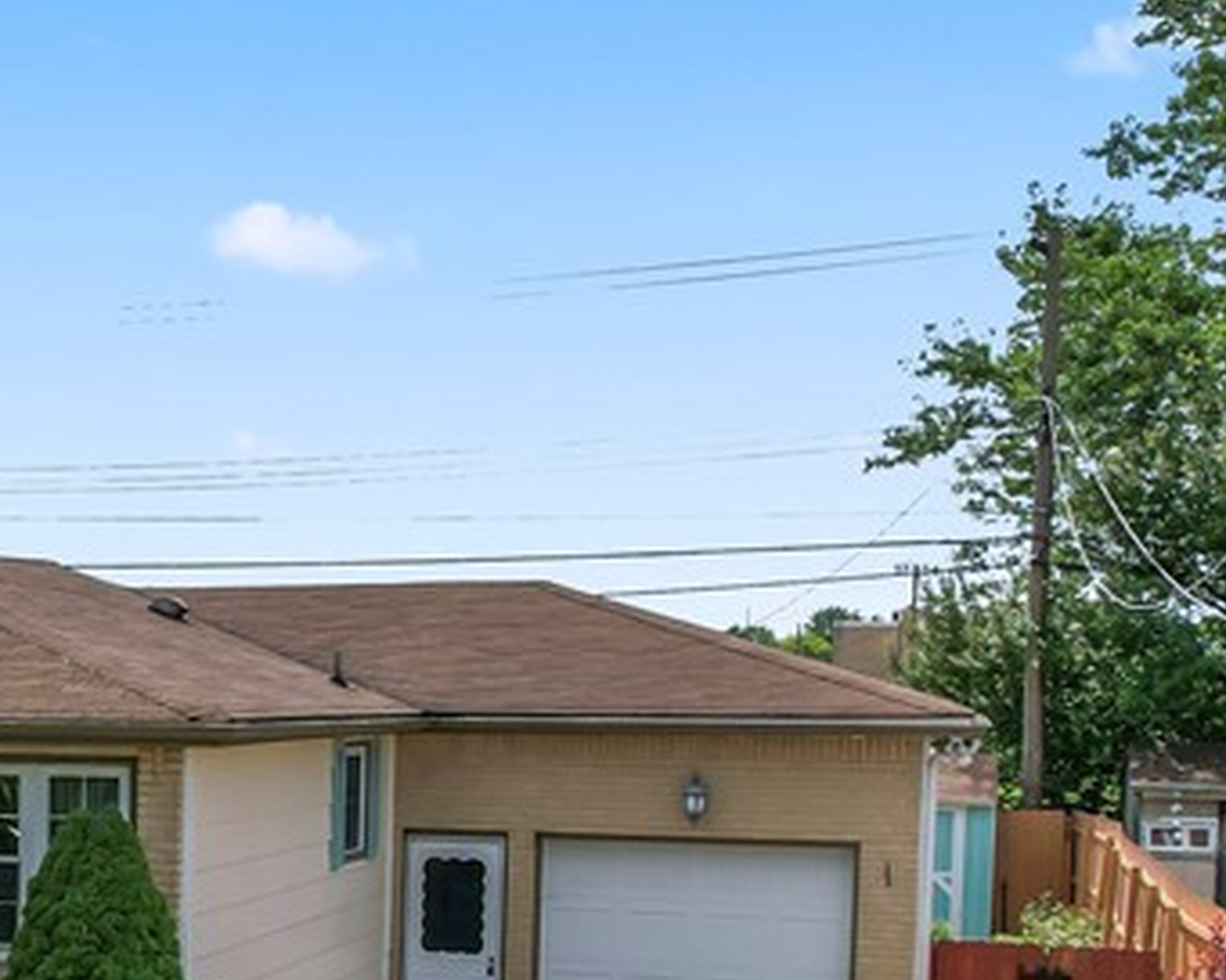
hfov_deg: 25.1
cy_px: 868
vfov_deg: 22.6
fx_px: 2395
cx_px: -346
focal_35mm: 66
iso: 100
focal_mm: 8.38
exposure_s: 1/3200
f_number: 2.8
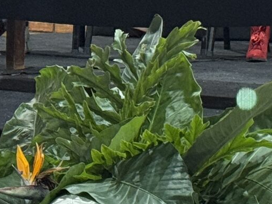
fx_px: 1879
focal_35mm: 239
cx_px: 494
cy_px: -274
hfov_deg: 8.0
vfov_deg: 6.0
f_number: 1.78
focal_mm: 6.76
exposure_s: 1/40
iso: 320
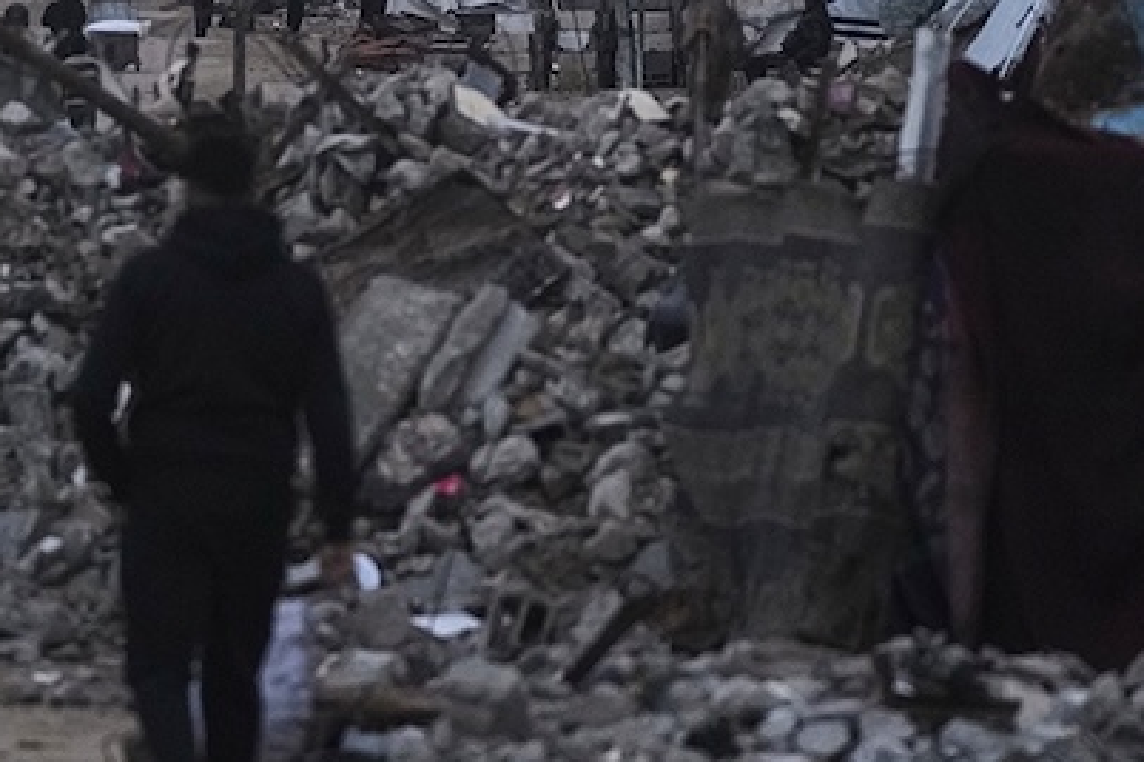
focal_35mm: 612
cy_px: -350
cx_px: 43
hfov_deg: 3.4
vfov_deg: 2.2
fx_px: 19446
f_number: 5.6
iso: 1250
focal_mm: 192
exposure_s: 1/640
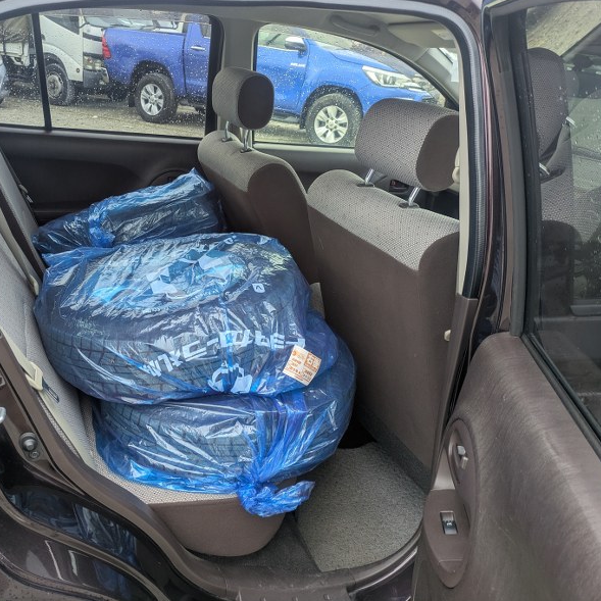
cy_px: 296
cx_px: 202
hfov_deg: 53.0
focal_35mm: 30
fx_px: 589
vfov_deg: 54.0
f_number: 1.89
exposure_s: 1/120
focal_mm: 5.43
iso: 62
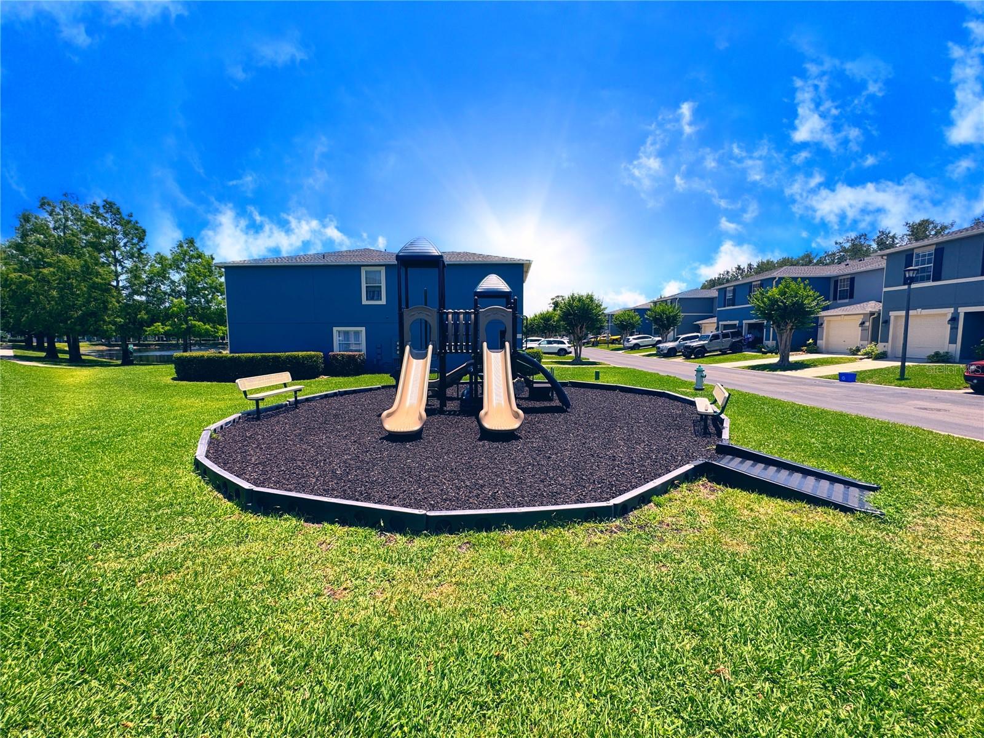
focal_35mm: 14
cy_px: 369
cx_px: 492
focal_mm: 2.22
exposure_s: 1/1420
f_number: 2.2
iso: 40
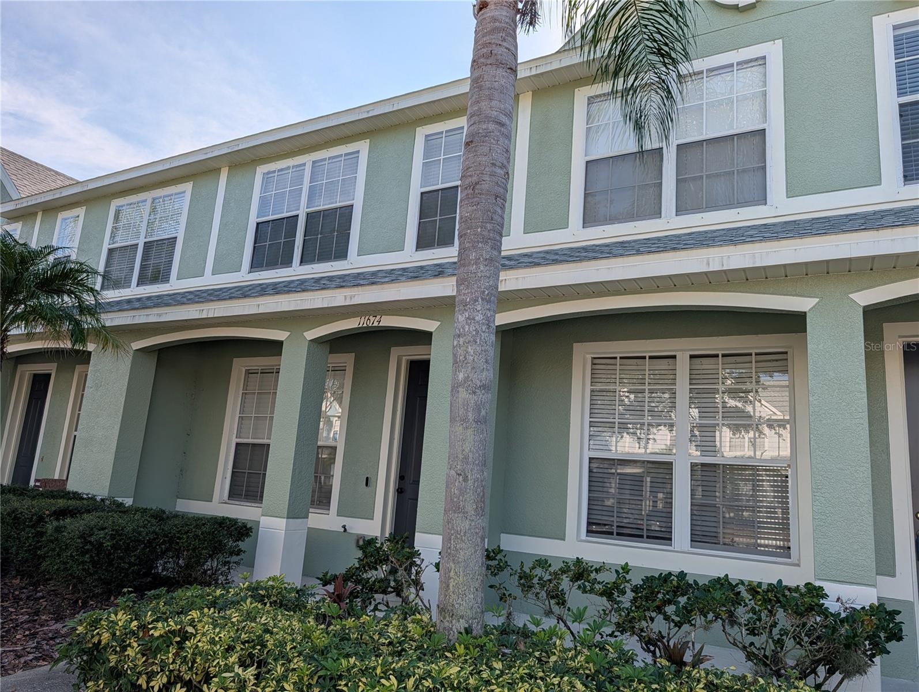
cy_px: 346
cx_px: 460
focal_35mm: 24
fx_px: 638
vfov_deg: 56.9
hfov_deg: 71.5
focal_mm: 6.9
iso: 19
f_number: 1.68
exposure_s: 1/1095
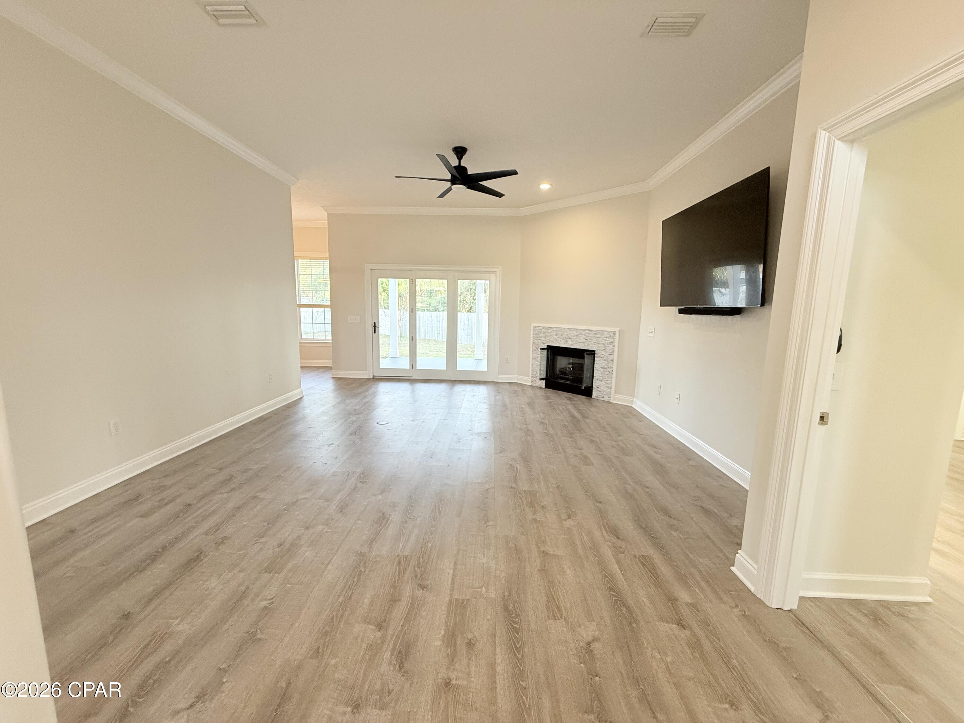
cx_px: 482
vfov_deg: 85.7
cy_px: 362
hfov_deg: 102.1
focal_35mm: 14
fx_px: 390
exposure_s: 1/120
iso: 250
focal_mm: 2.22
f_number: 2.2
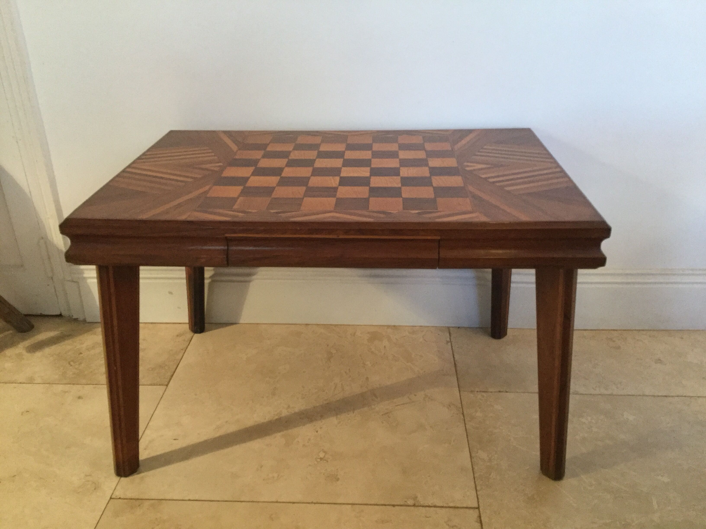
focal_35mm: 31
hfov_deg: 58.4
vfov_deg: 45.4
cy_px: 264
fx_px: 632
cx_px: 353
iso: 200
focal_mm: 3.3
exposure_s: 1/20
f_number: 2.4
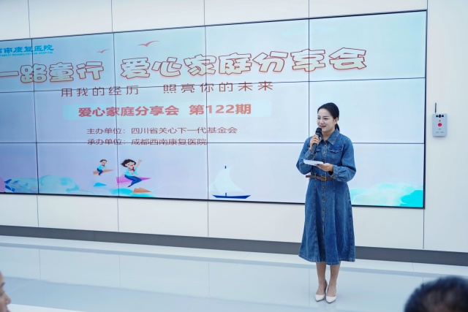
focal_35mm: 38
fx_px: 494
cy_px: 156
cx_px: 234
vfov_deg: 35.1
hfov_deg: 50.7
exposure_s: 1/125
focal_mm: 38
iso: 250
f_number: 2.8
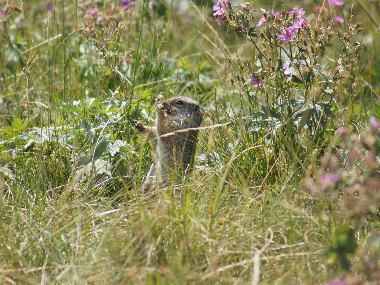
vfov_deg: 3.0
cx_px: 168
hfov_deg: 4.1
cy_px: 142
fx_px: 5368
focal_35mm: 489
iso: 160
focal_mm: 300
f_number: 5.6
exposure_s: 1/500
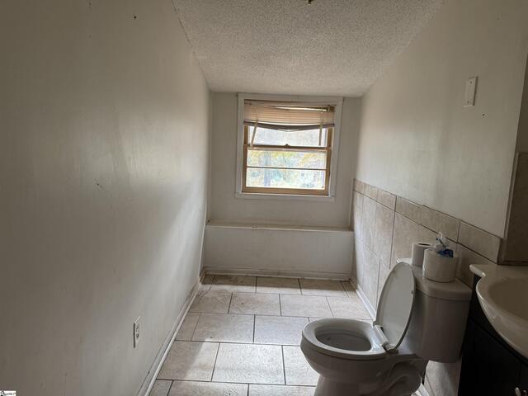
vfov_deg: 56.8
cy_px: 198
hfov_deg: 71.6
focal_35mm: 24
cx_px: 264
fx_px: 366
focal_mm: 6.76
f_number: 1.78
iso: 125
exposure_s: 1/60
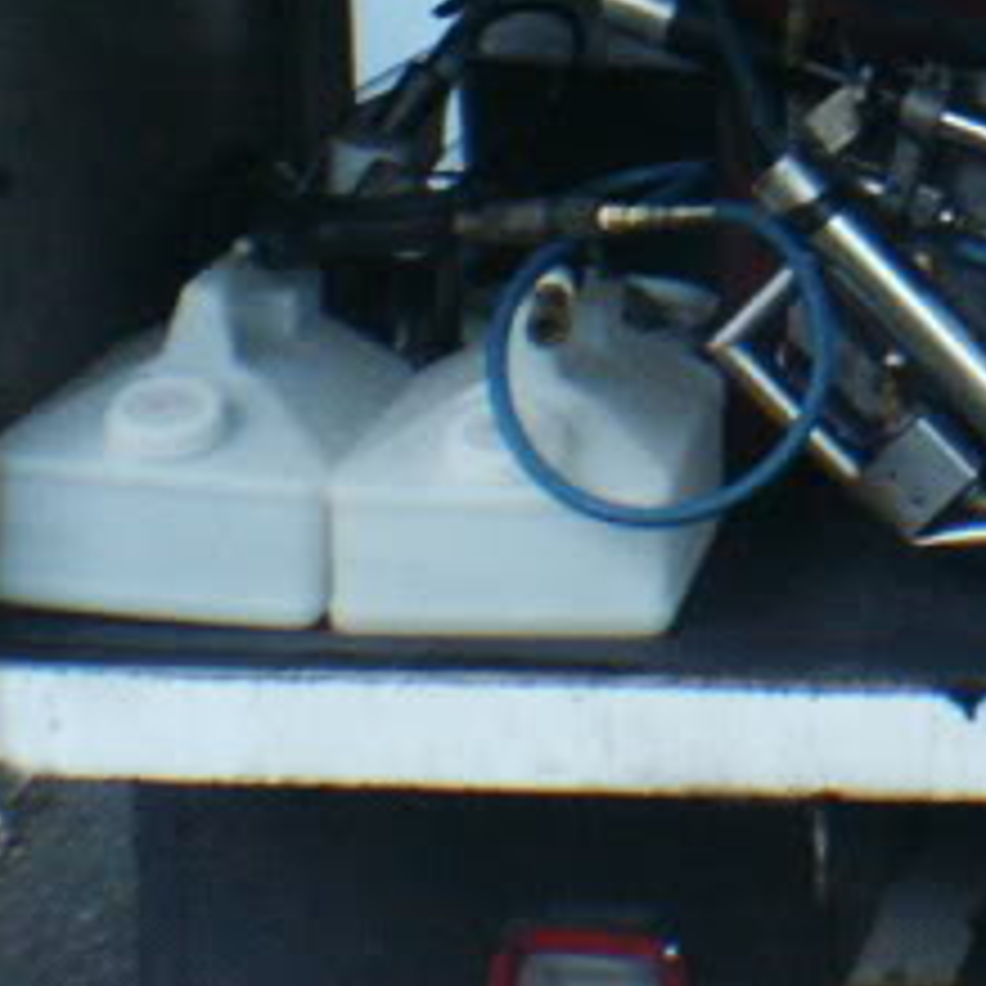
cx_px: 1472
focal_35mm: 216
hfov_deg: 7.9
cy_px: -108
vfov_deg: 8.0
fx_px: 6961
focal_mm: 13.88
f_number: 8
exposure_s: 1/30
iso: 400
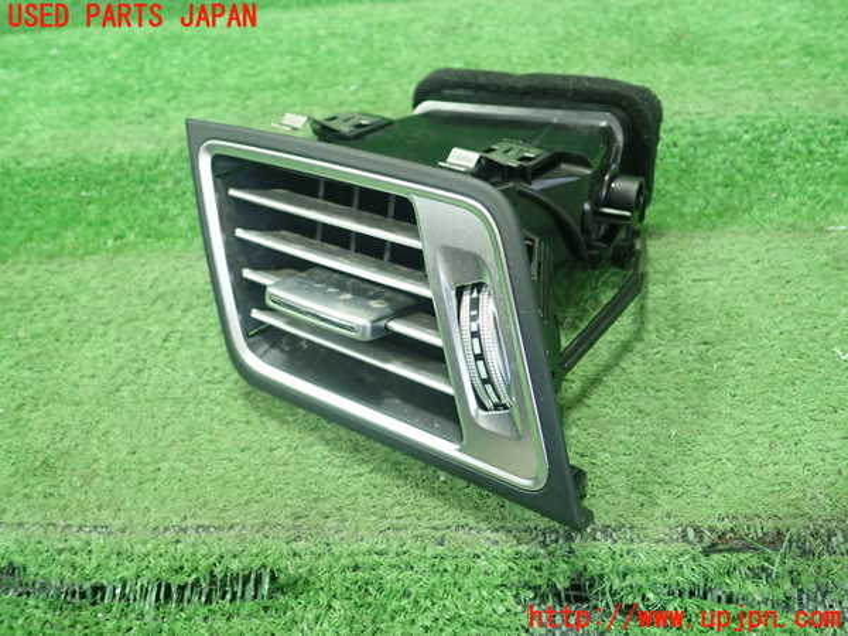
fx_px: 735
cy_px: 318
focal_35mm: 30
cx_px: 424
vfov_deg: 46.8
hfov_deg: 60.0
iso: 500
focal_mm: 5.5
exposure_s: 1/125
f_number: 2.3
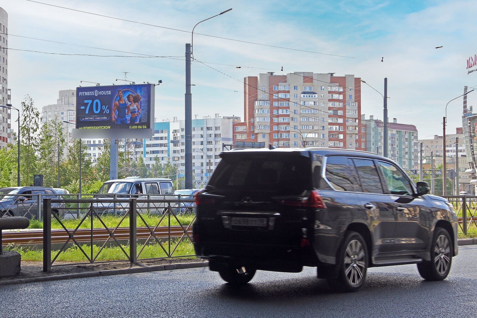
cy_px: 159
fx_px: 2371
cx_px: 238
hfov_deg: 11.5
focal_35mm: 179
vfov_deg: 7.7
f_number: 7.1
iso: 320
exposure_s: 1/250
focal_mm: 44
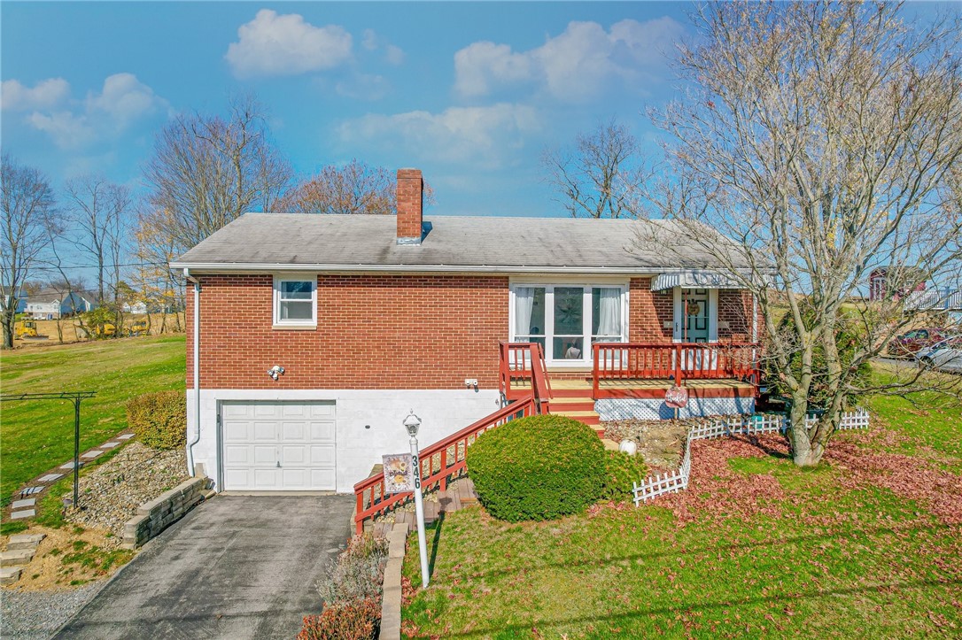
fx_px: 588
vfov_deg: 57.2
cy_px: 320
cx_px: 481
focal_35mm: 22
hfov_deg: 78.6
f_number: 2.8
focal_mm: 8.38
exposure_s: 1/3000
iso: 200
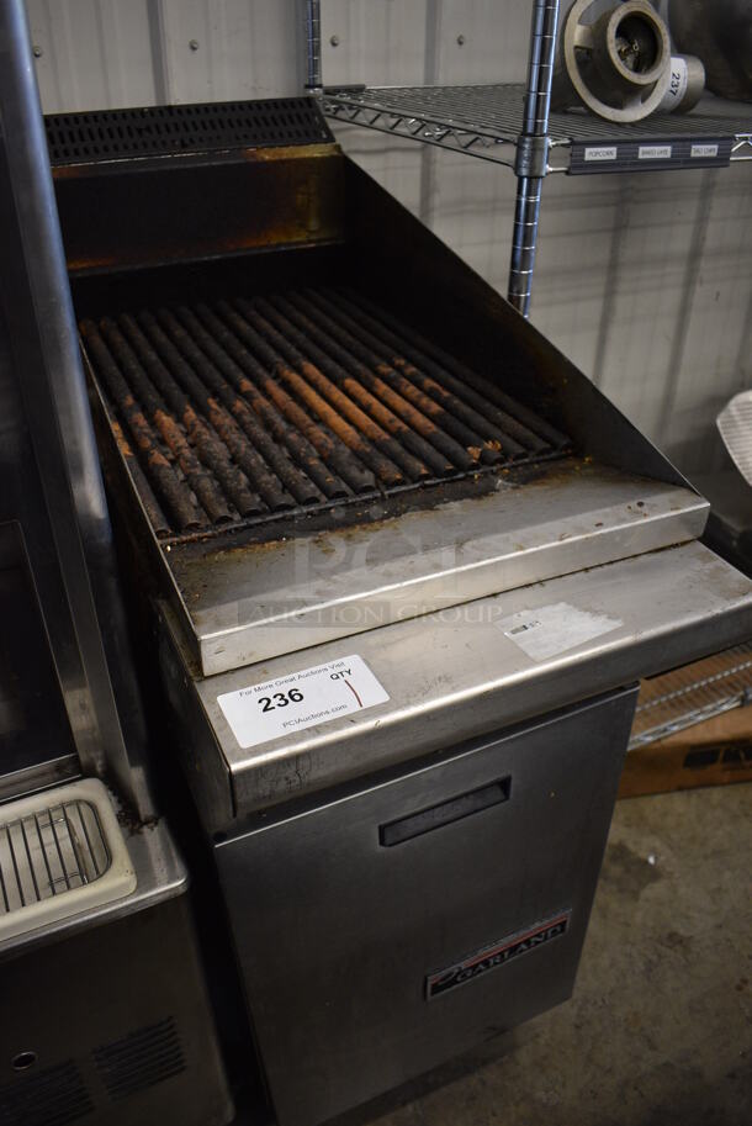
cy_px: 563
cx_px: 376
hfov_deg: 48.0
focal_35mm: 27
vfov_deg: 67.3
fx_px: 845
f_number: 3.5
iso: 800
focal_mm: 18
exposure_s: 1/160
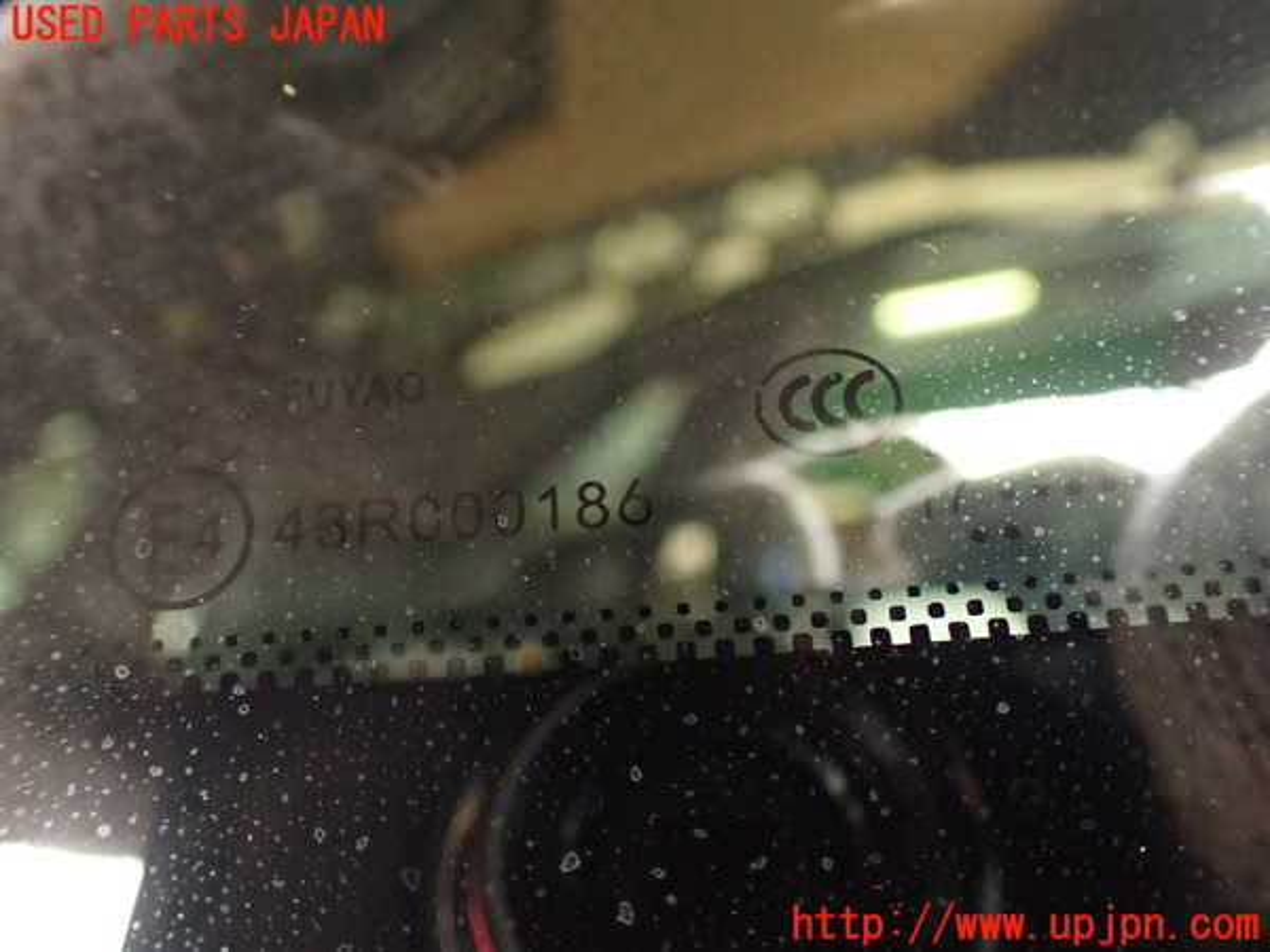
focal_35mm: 32
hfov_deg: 56.8
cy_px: 476
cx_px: 635
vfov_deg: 44.2
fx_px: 1174
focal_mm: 5.79
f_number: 2.4
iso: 640
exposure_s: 1/30
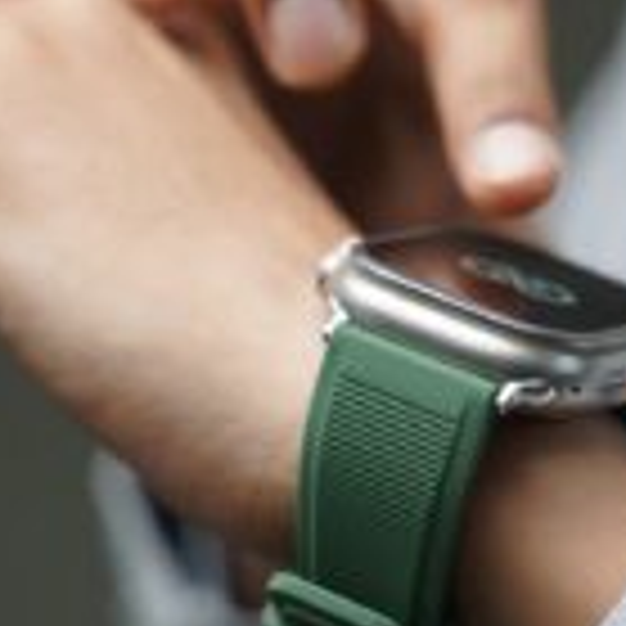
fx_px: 3765
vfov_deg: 9.5
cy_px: 448
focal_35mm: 184
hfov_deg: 9.5
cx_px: 441
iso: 800
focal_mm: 75
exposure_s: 1/90
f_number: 4
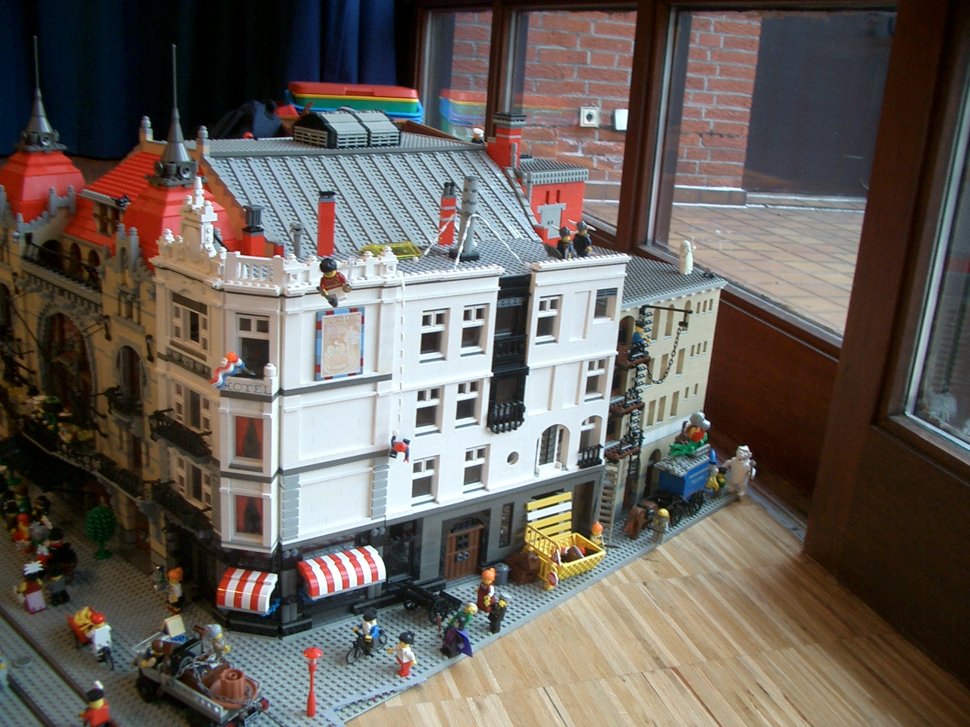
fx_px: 981
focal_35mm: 35
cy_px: 364
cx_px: 485
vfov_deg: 40.7
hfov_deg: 52.6
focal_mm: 5.8
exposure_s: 1/80
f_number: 2.6
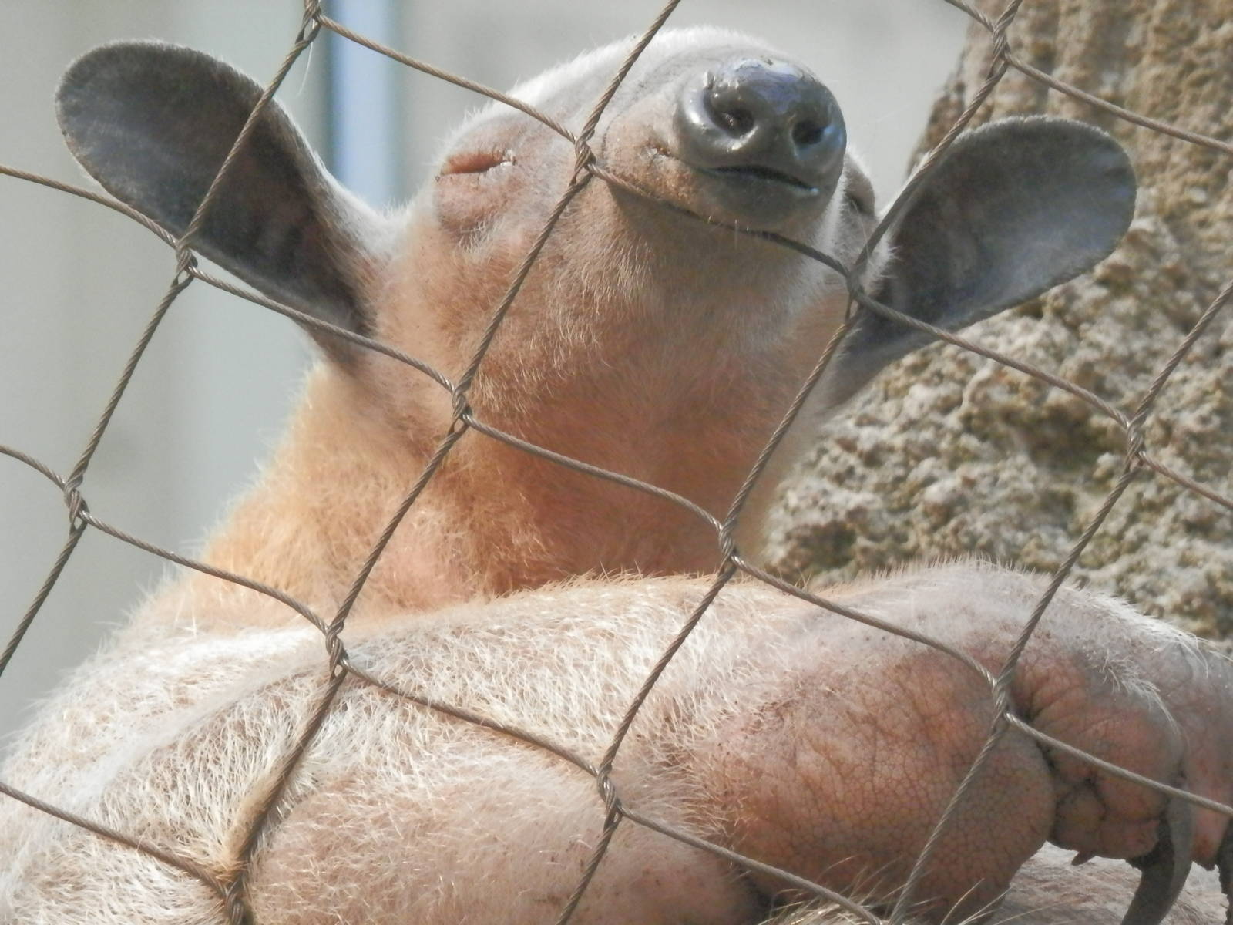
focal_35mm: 500
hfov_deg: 4.0
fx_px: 17810
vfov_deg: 3.0
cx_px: 616
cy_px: 462
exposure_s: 1/250
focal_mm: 90
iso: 800
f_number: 6.9
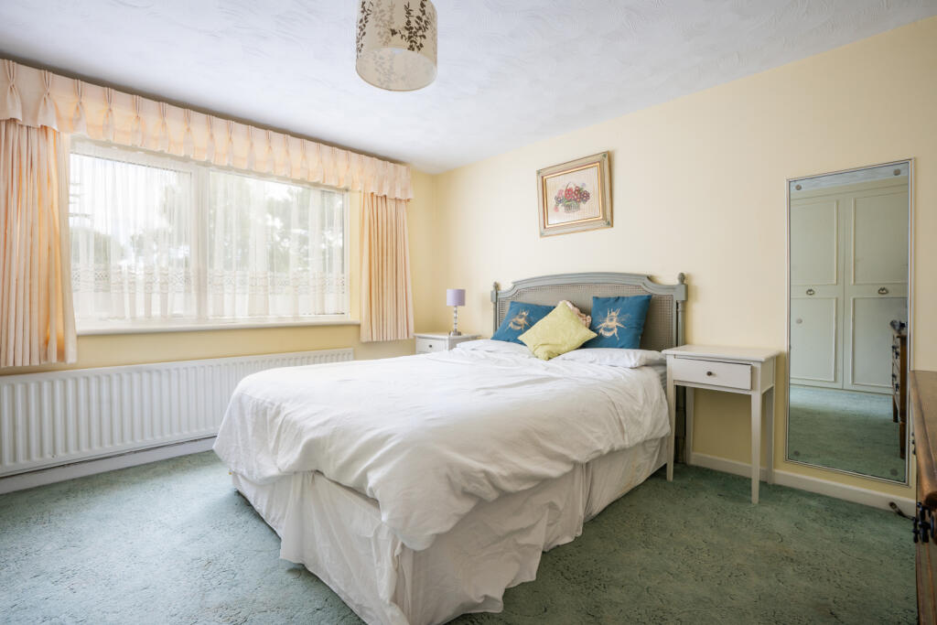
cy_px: 312
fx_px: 416
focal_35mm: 16
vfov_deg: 73.8
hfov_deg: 96.7
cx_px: 468
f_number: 11
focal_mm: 16
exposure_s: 1/25
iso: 200
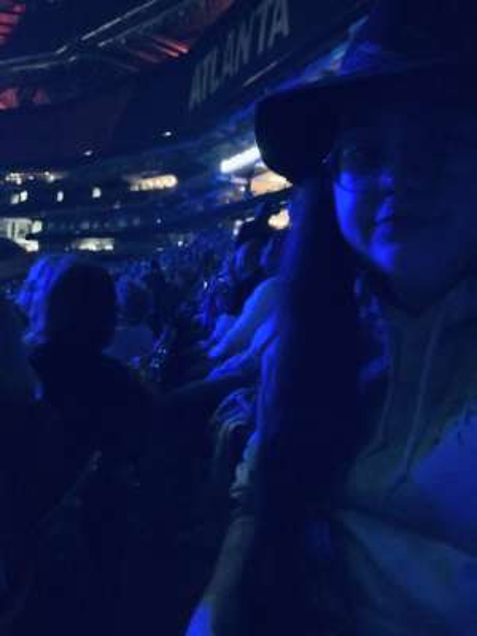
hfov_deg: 44.2
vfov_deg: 56.8
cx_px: 238
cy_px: 318
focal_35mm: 32
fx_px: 588
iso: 1600
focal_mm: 2.87
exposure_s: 1/15
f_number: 2.2
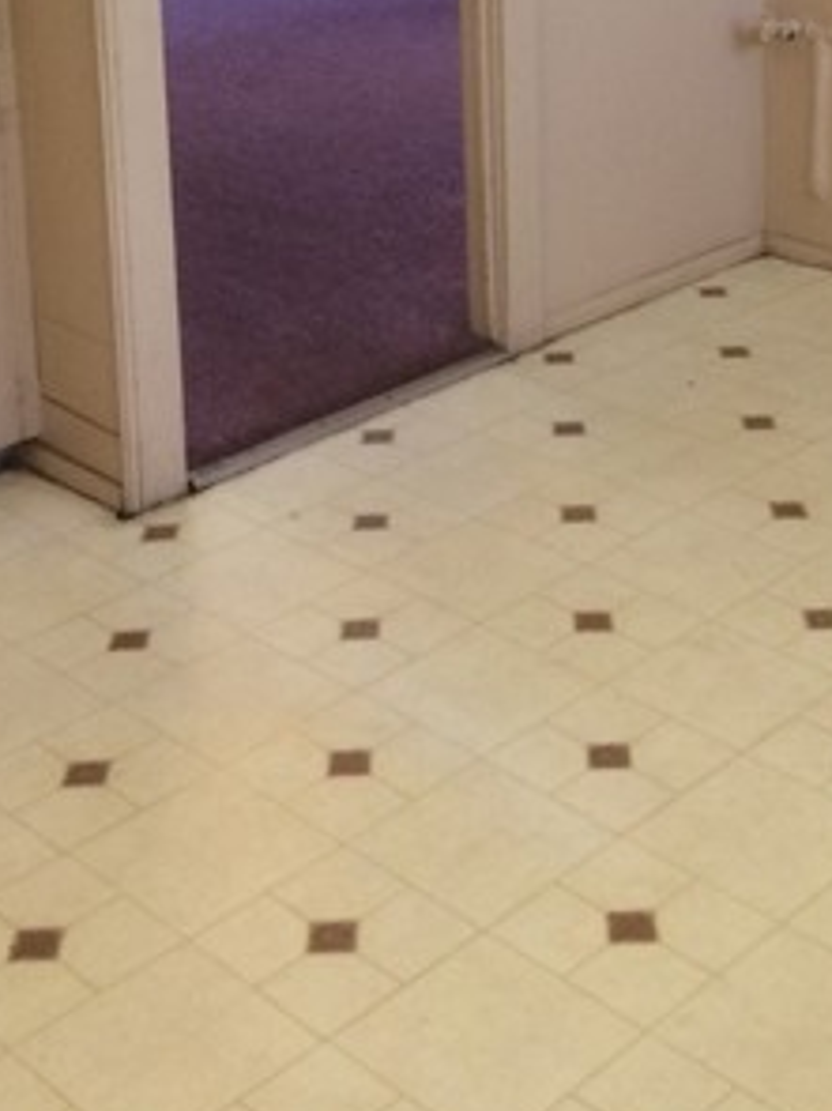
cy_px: 19
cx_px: 459
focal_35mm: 63
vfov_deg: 28.9
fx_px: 2020
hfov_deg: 23.3
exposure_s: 1/30
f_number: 2.2
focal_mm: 4.15
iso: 100
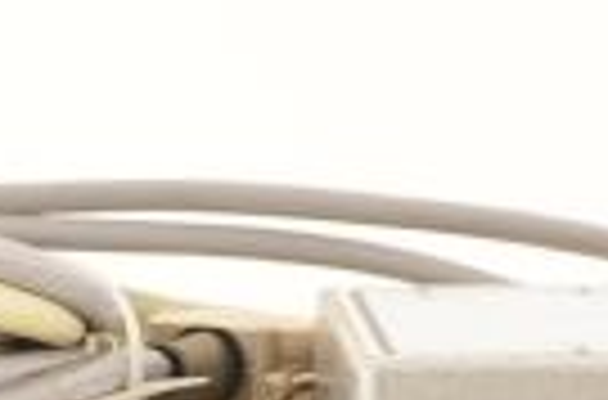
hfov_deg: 9.2
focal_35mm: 223
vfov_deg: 6.0
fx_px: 3753
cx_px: 23
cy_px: 591
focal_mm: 50
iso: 1600
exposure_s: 1/125
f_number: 10
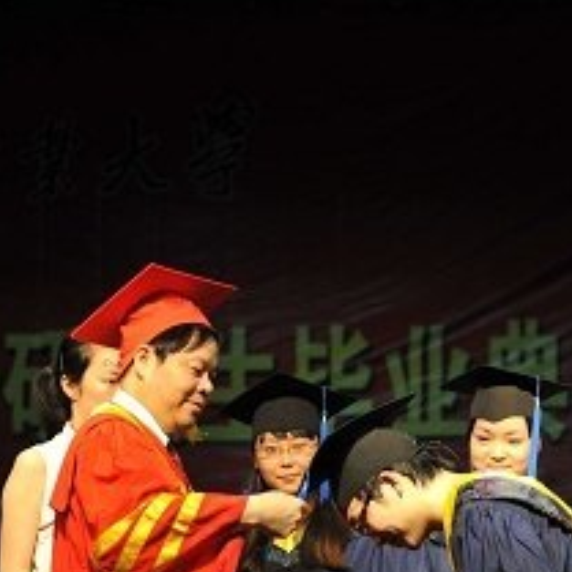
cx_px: 523
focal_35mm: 142
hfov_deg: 12.2
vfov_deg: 12.3
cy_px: 453
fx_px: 2655
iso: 800
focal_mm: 70
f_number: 2.8
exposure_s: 1/160
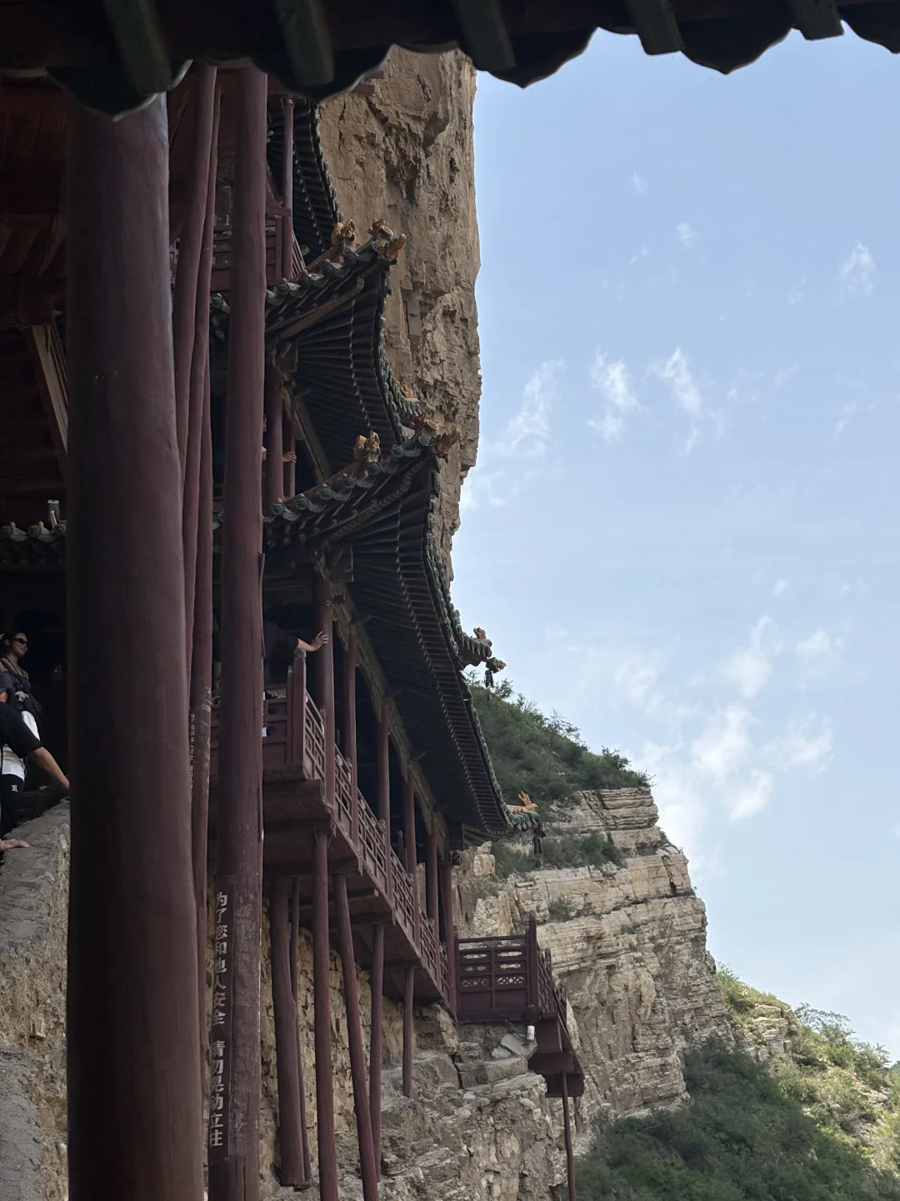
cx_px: 450
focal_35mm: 52
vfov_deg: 36.8
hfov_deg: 28.0
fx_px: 1803
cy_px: 600
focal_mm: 5.96
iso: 32
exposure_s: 1/2012
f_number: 1.6
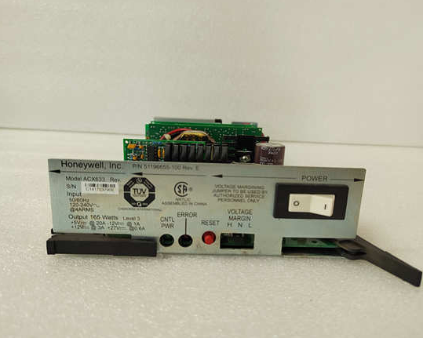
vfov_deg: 56.8
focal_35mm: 25
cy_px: 166
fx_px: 313
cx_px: 219
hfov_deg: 68.1
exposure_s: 1/100
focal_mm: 5.52
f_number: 1.9
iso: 2113
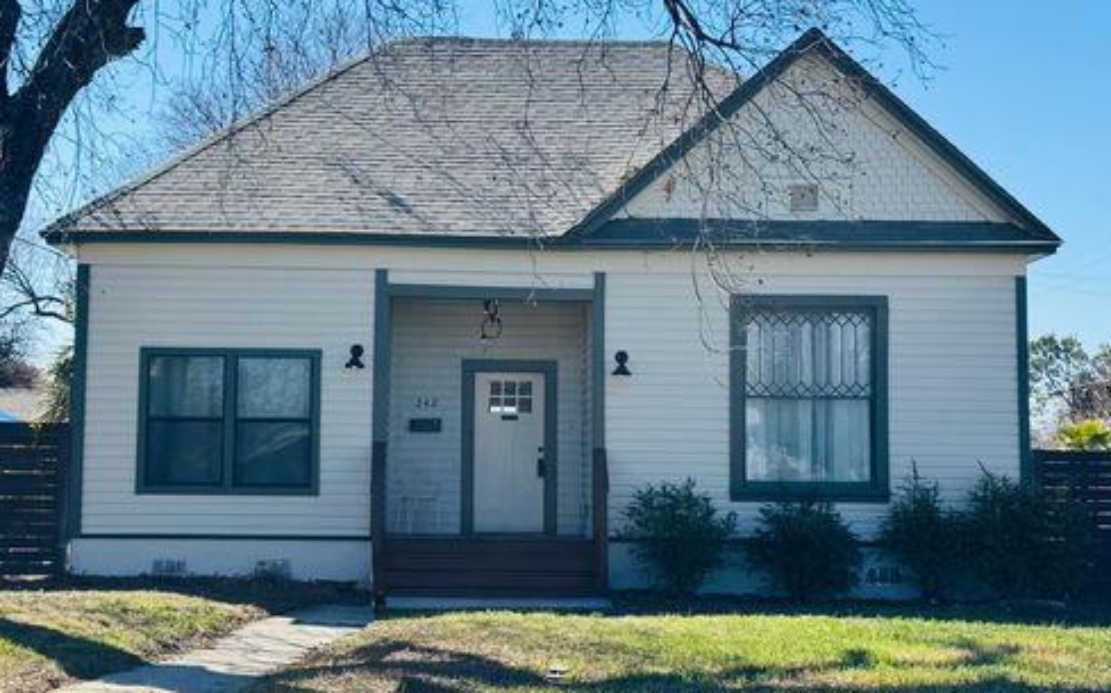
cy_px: 282
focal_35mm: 52
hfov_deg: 38.9
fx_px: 1574
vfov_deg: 24.8
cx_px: 561
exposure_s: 1/3096
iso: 64
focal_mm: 6.76
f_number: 1.78
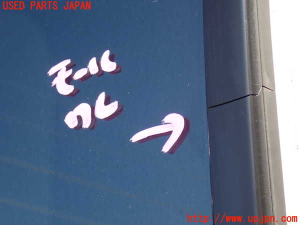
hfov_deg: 23.8
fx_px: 711
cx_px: 150
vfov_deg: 18.0
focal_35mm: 82
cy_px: 112
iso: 125
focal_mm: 14.62
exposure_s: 1/160
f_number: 4.3
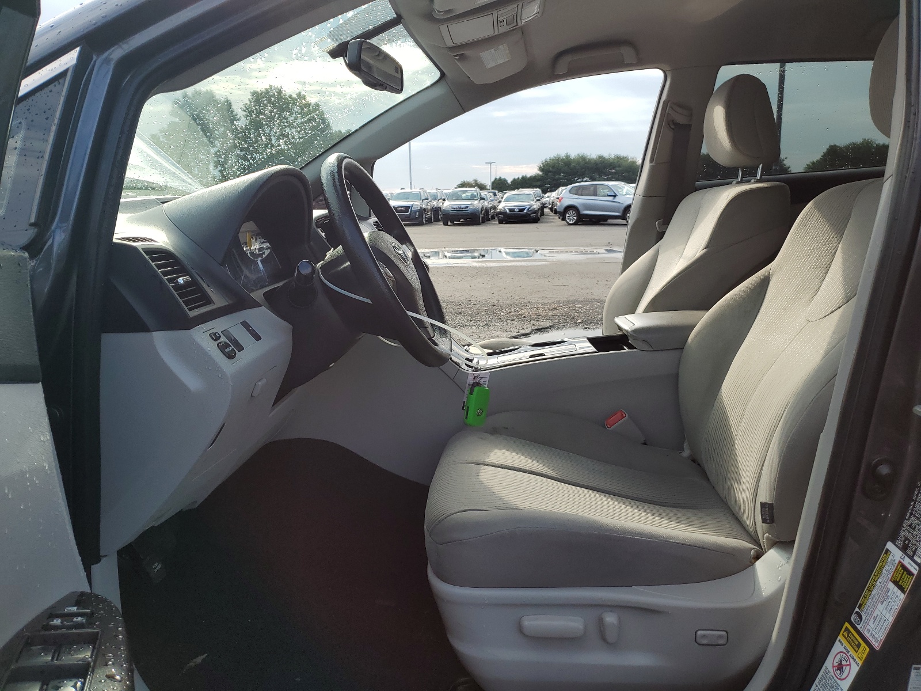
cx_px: 460
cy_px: 346
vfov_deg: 53.1
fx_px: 692
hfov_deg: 67.3
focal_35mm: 26
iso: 50
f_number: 1.5
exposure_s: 1/1250
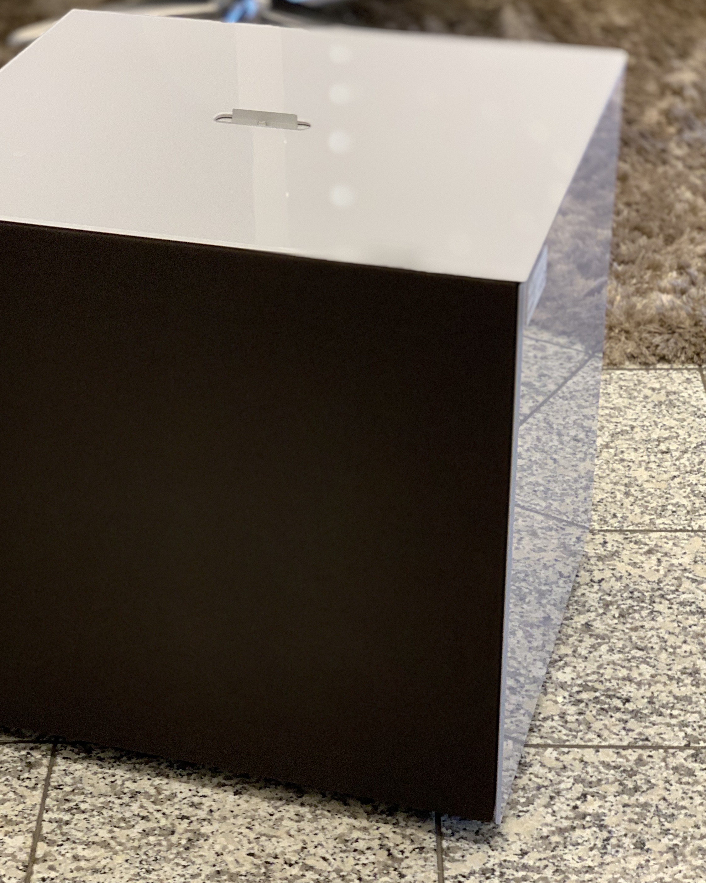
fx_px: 1906
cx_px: 259
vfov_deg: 26.1
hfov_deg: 20.9
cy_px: 425
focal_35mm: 73
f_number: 2.4
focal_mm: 6
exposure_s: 1/50
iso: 100
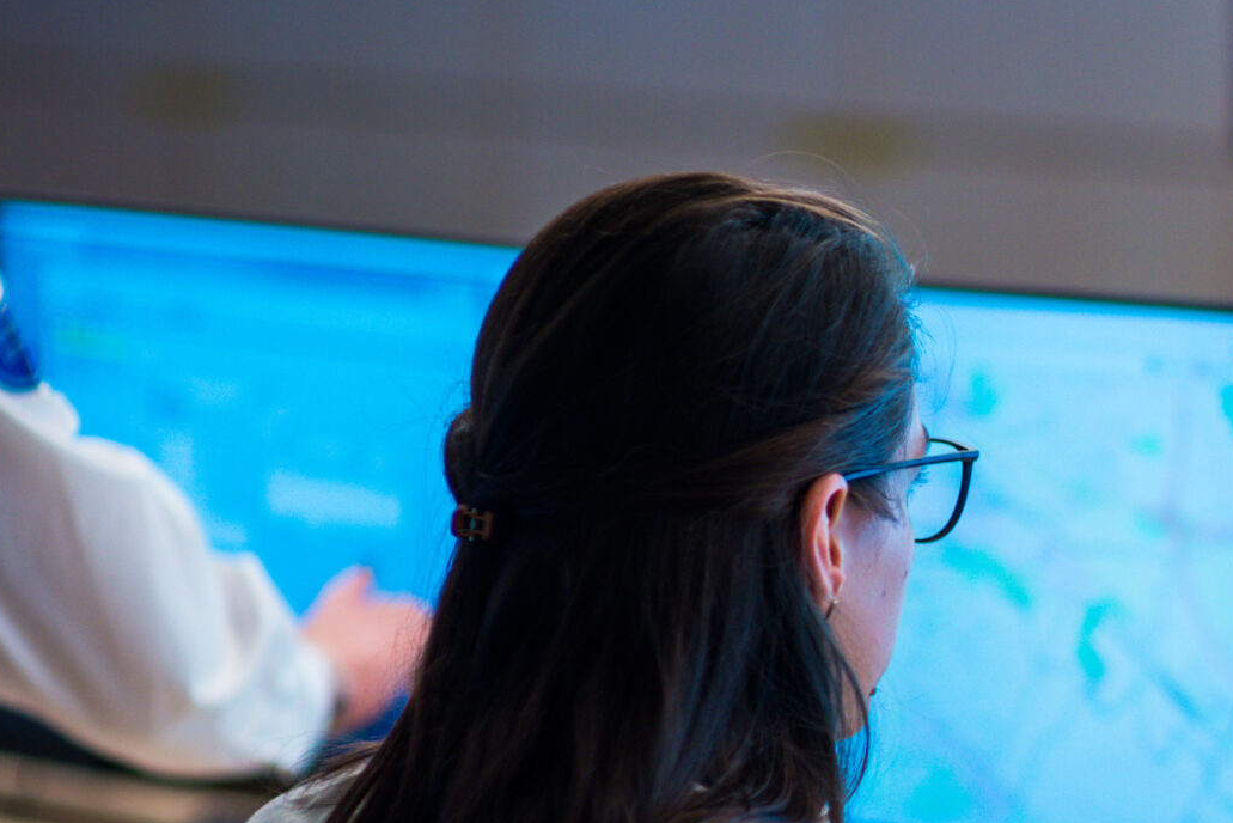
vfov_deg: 6.5
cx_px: 1476
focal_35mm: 211
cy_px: 690
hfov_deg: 9.6
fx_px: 7228
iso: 280
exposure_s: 1/125
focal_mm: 85
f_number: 1.7
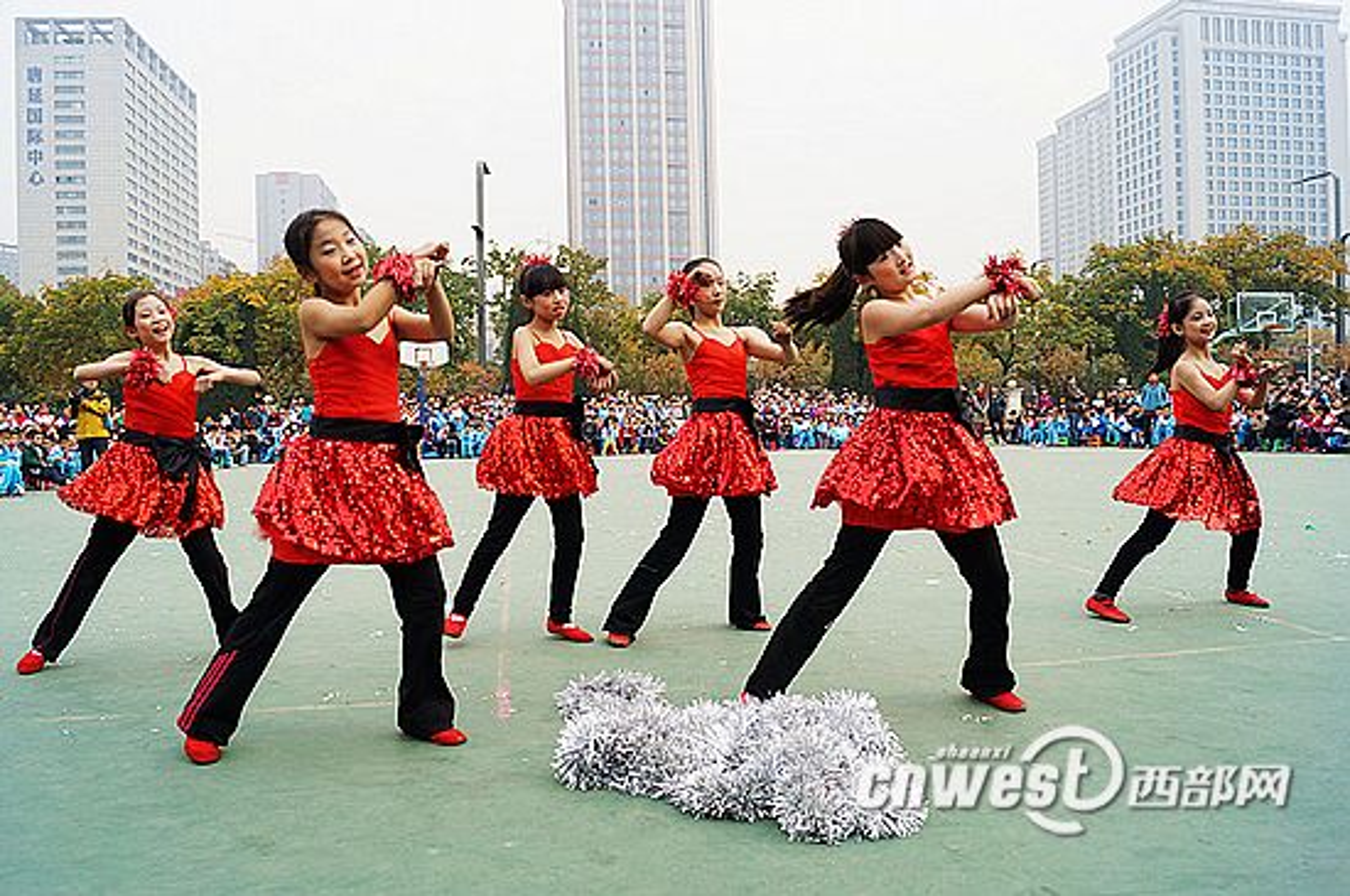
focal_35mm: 27
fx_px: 1011
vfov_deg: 47.8
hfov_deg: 67.5
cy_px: 448
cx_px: 675
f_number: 8
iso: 400
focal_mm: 18
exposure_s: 1/320
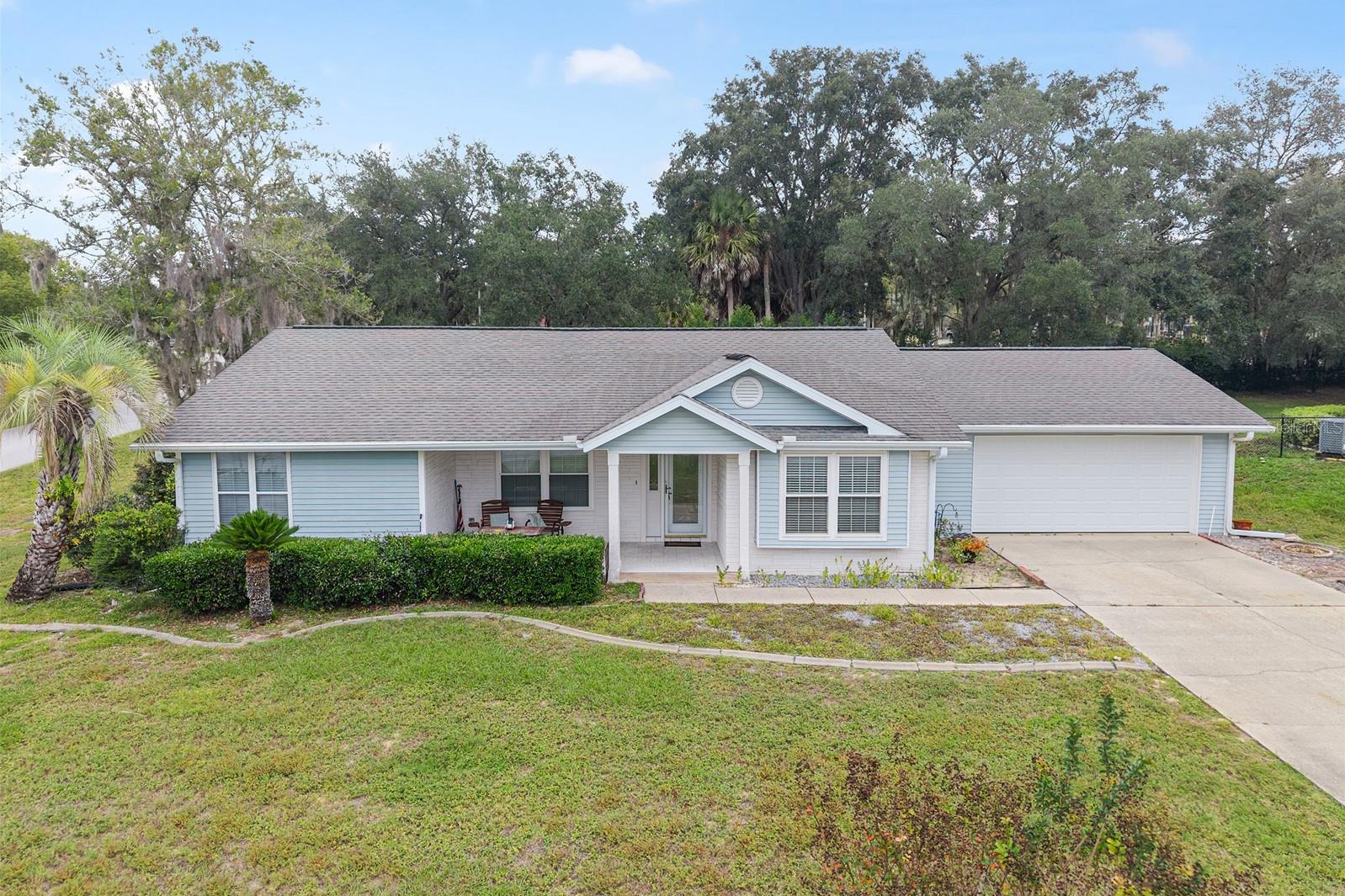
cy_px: 427
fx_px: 934
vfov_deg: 51.3
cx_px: 672
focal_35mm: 25
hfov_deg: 71.5
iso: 260
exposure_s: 1/1000
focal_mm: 8.67
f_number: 1.8
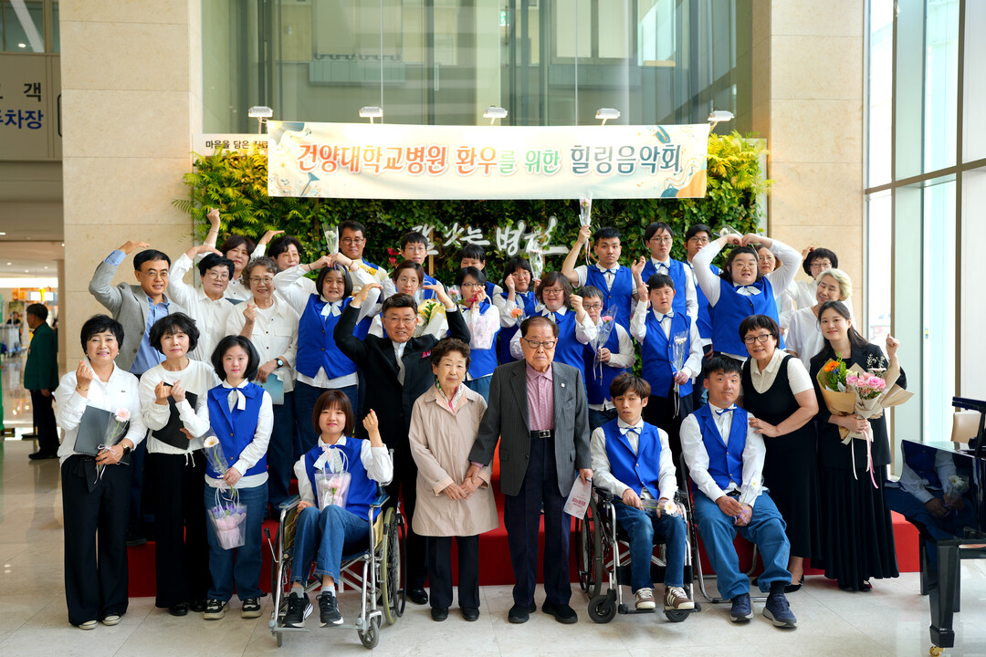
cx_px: 493
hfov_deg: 54.4
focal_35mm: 35
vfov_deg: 37.9
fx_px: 959
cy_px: 328
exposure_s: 1/60
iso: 64
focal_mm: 35
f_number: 2.5
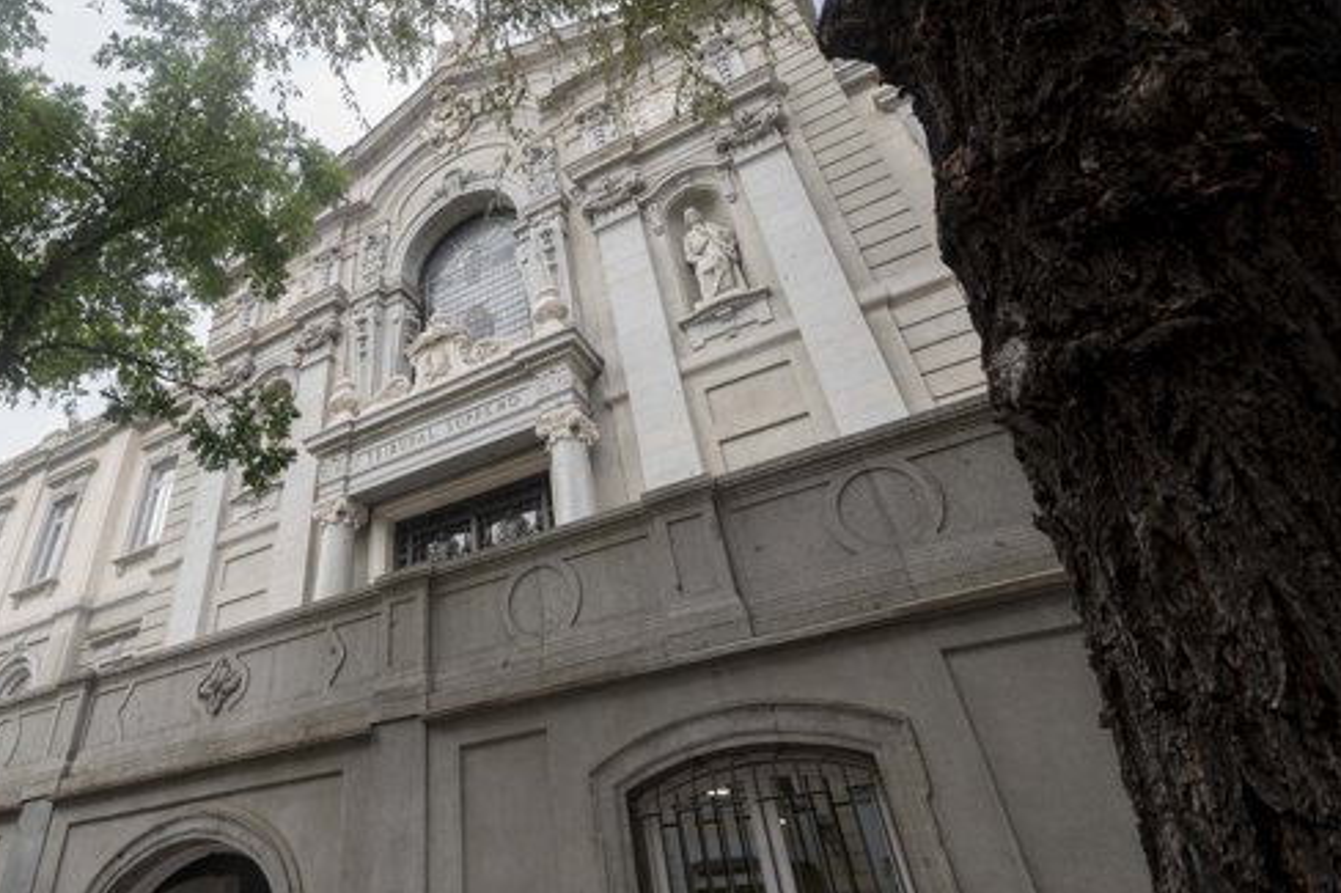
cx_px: 470
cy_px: 360
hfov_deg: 79.1
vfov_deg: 59.0
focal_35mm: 21
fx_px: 782
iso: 800
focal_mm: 16
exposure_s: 1/2500
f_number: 5.6
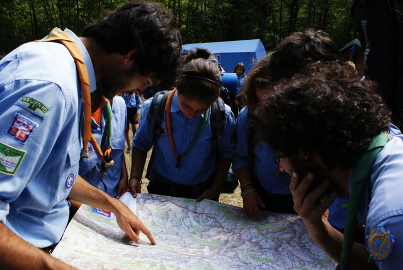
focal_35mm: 27
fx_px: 303
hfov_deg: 67.3
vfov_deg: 48.0
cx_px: 202
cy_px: 135
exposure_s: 1/60
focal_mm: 18
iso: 100
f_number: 8
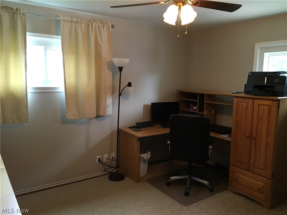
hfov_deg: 61.7
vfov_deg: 48.2
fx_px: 240
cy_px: 108
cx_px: 144
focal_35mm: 29
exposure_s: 1/30
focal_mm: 4.15
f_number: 2.2
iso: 160
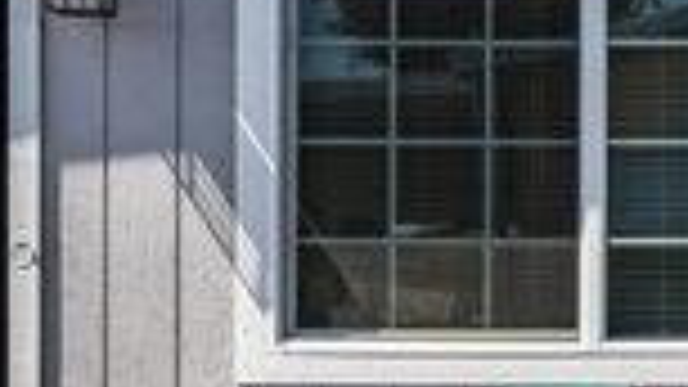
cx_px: 1093
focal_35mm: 140
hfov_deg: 14.2
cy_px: 173
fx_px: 2554
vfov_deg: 8.7
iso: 100
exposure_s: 1/50
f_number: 8
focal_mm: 20
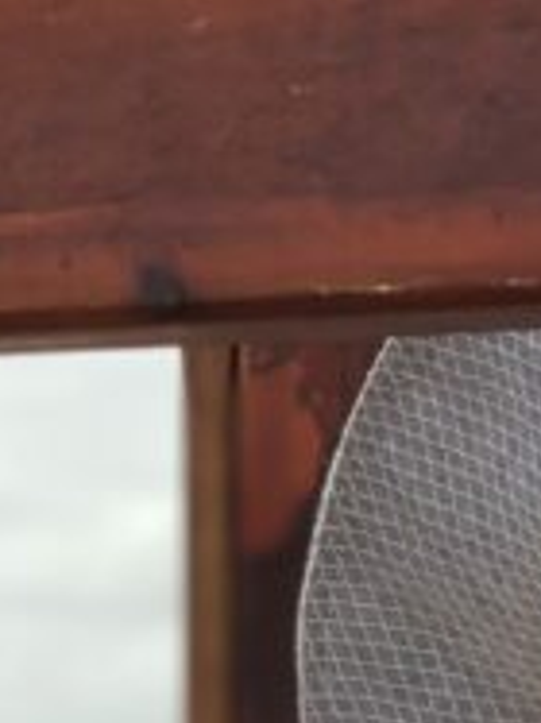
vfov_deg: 6.8
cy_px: 1171
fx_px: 5946
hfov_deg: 5.1
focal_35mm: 285
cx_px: 1016
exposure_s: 1/300
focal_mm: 6
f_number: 2.4
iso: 16
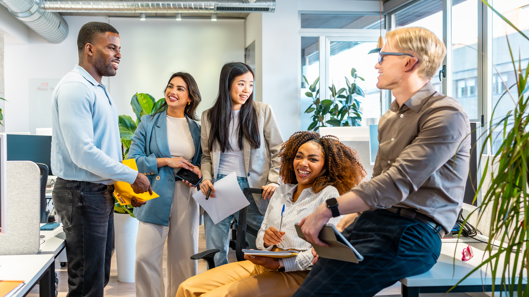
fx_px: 519
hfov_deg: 54.0
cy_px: 172
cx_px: 265
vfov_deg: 31.9
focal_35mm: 37
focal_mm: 35
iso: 800
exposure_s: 1/160
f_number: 2.8
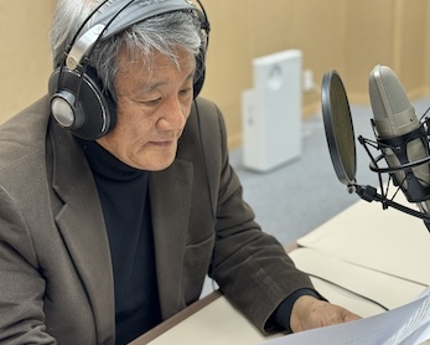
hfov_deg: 34.7
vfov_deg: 28.1
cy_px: 166
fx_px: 688
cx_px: 229
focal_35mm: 54
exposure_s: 1/60
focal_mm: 6.86
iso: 125
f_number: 1.78
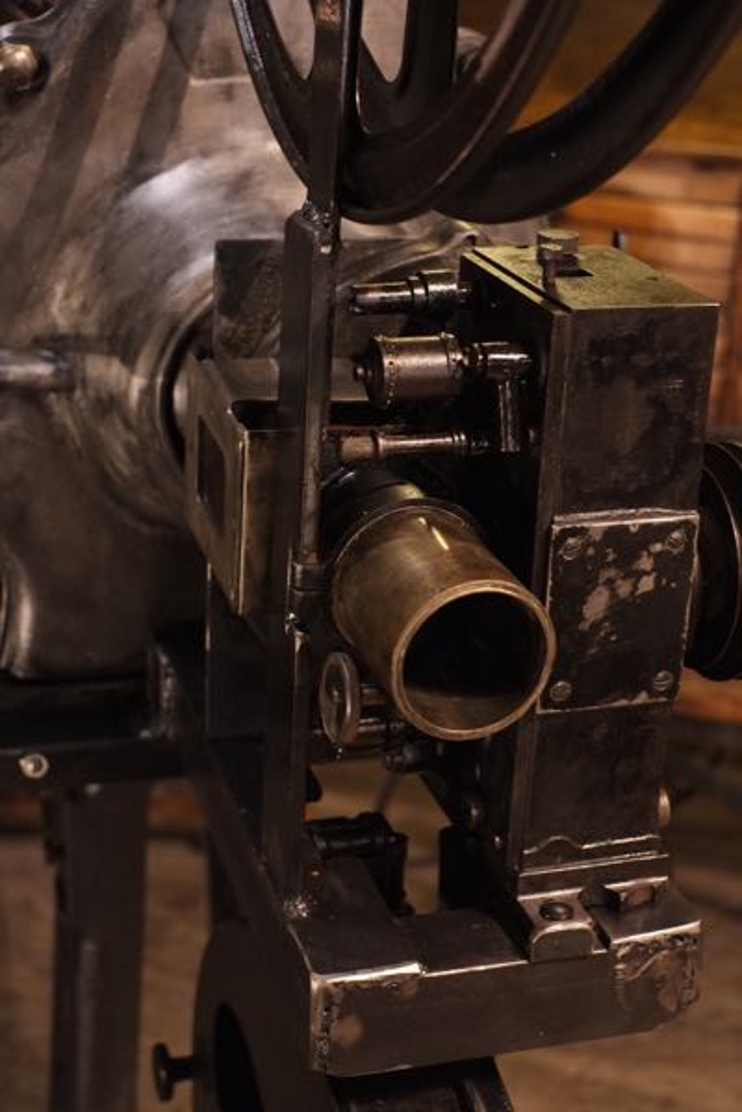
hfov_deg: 25.5
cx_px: 371
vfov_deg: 37.5
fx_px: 1638
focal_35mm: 53
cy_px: 556
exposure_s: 1/125
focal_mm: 35
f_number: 4
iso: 2500
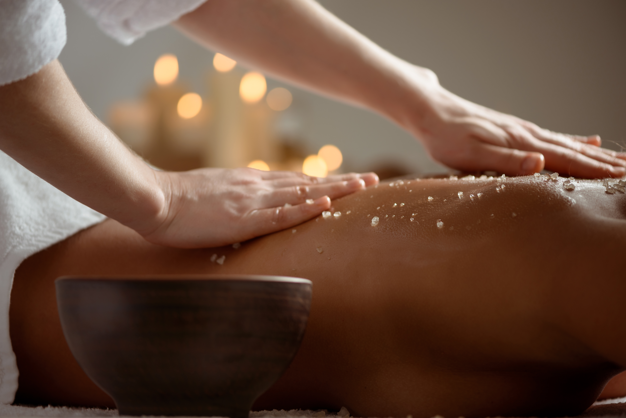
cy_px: 209
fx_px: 1826
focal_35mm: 105
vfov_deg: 13.1
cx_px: 313
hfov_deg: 19.4
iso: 100
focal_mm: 105
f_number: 3.2
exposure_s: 1/160
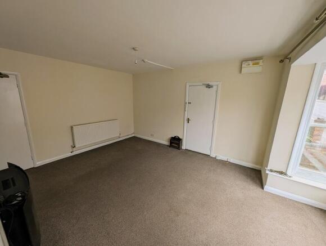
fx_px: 113
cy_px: 123
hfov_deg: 110.4
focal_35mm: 12
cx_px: 163
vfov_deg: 94.7
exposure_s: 1/23.8
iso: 77
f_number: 1.95
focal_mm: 2.23
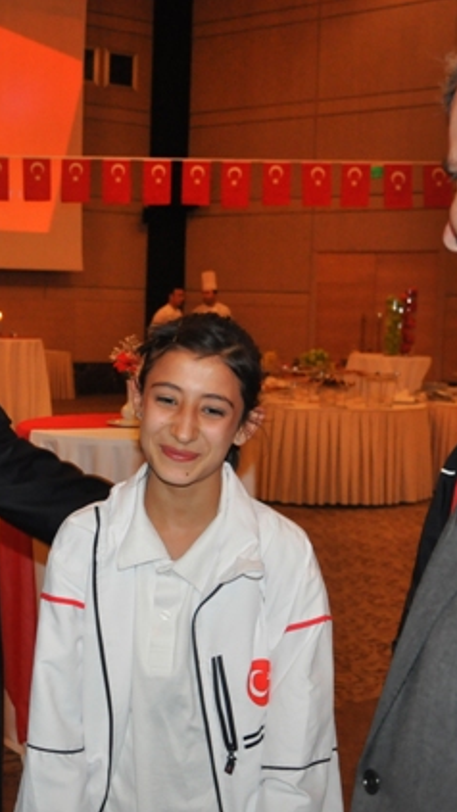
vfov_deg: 36.6
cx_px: 129
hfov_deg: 21.0
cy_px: 406
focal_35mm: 57
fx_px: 1228
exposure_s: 1/60
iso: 1250
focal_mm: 24
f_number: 4.5
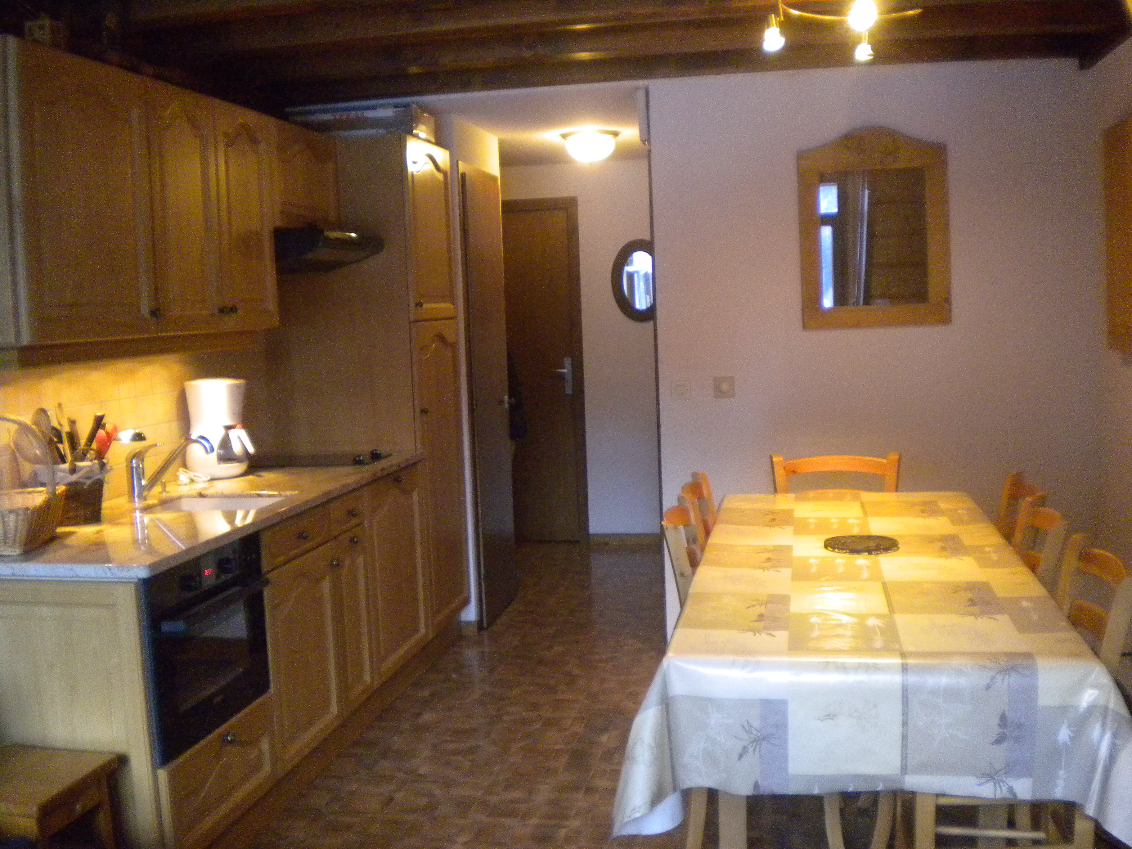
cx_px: 566
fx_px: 1145
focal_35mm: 35
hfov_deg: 52.6
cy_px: 424
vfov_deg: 40.7
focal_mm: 6.3
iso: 735
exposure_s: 1/68.7
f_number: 3.1
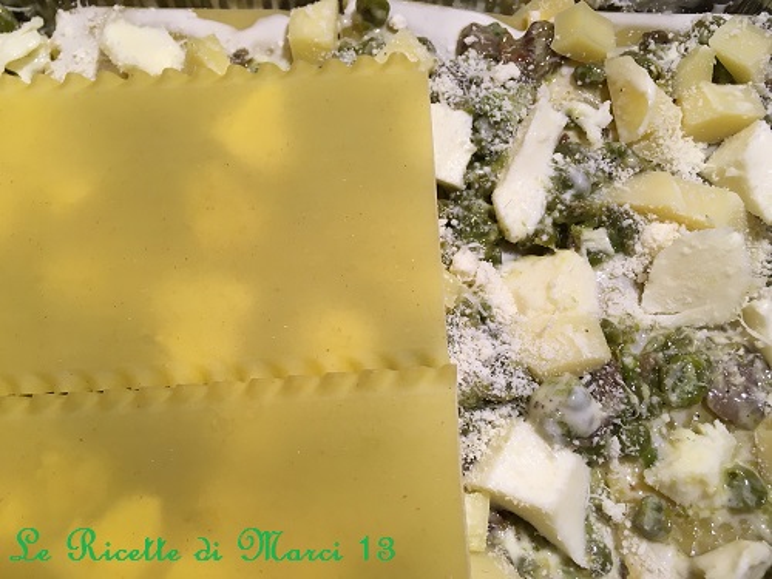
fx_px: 647
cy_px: 290
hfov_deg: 61.7
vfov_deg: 48.2
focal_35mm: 29
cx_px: 386
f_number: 2.2
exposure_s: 1/33
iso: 32
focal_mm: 4.15
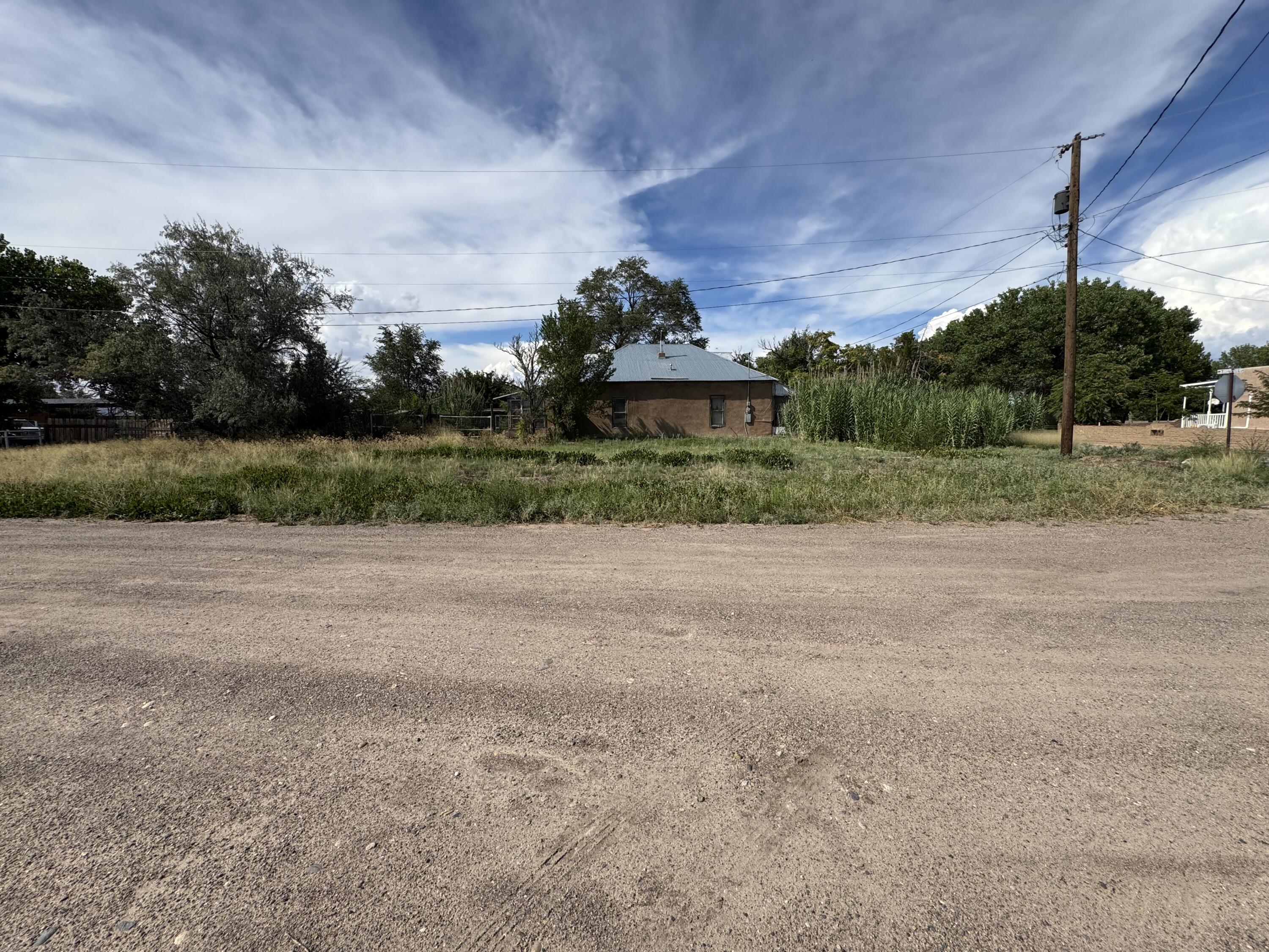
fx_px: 513
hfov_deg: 102.1
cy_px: 476
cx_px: 634
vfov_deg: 85.7
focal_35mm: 14
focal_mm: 2.22
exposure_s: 1/2415
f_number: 2.2
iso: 50
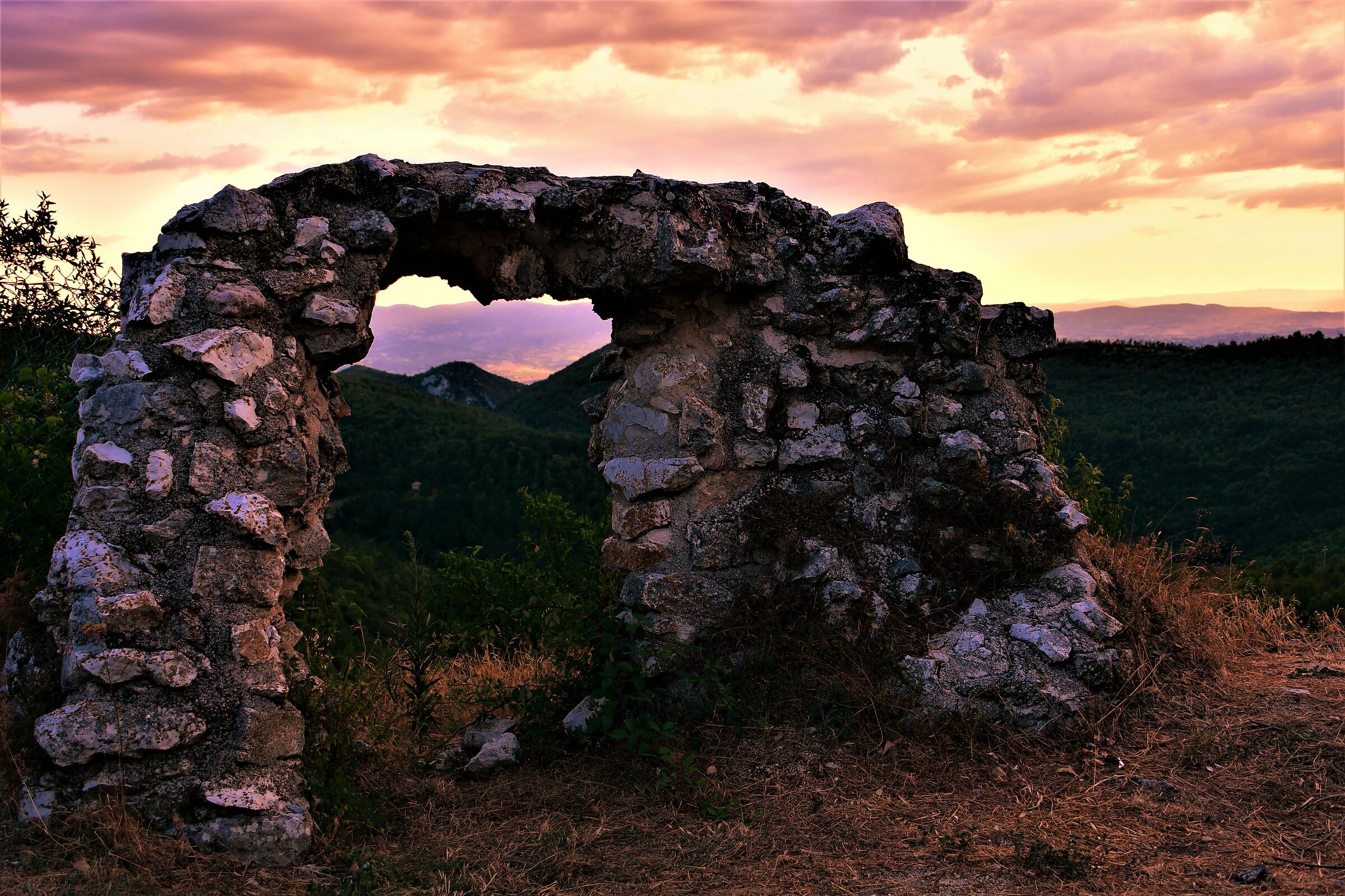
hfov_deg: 49.6
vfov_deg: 34.2
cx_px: 672
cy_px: 448
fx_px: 1457
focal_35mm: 39
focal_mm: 26
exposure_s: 1/100
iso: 100
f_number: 5
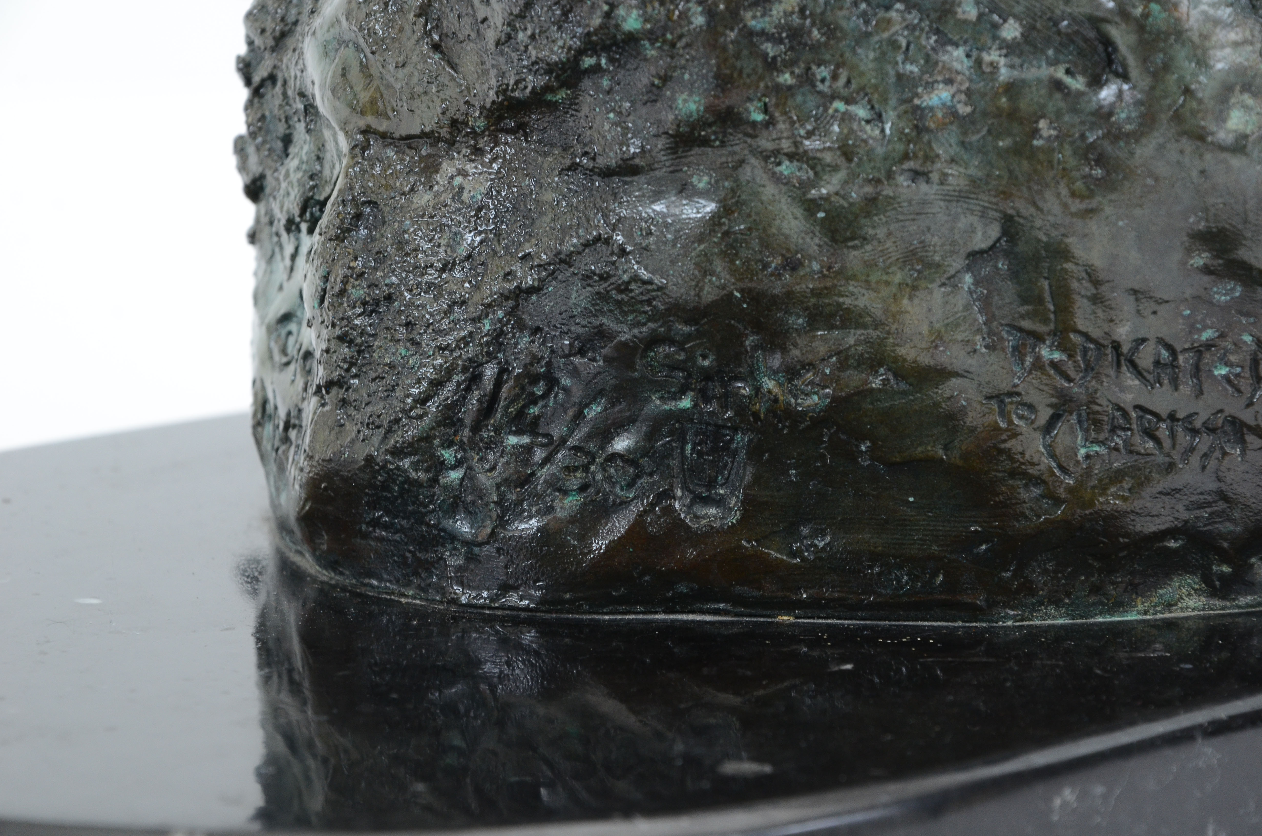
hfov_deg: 13.1
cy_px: 418
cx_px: 631
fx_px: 5510
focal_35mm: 158
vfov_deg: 8.7
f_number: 9
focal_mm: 105
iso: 640
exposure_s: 1/160
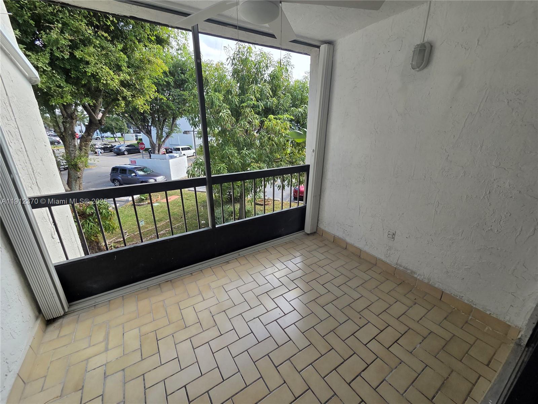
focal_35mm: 13
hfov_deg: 106.2
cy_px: 202
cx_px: 269
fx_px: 202
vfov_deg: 89.9
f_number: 2.2
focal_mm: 2.2
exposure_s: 1/571
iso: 50
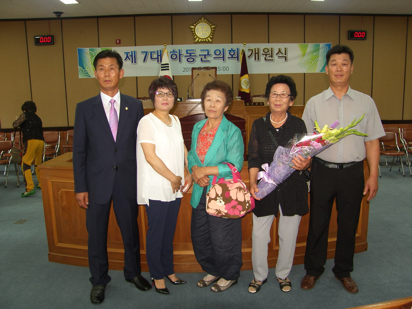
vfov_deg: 49.7
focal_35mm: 28
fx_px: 333
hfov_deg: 63.4
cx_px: 206
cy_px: 154
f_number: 2.2
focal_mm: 7.4
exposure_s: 1/30
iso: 50
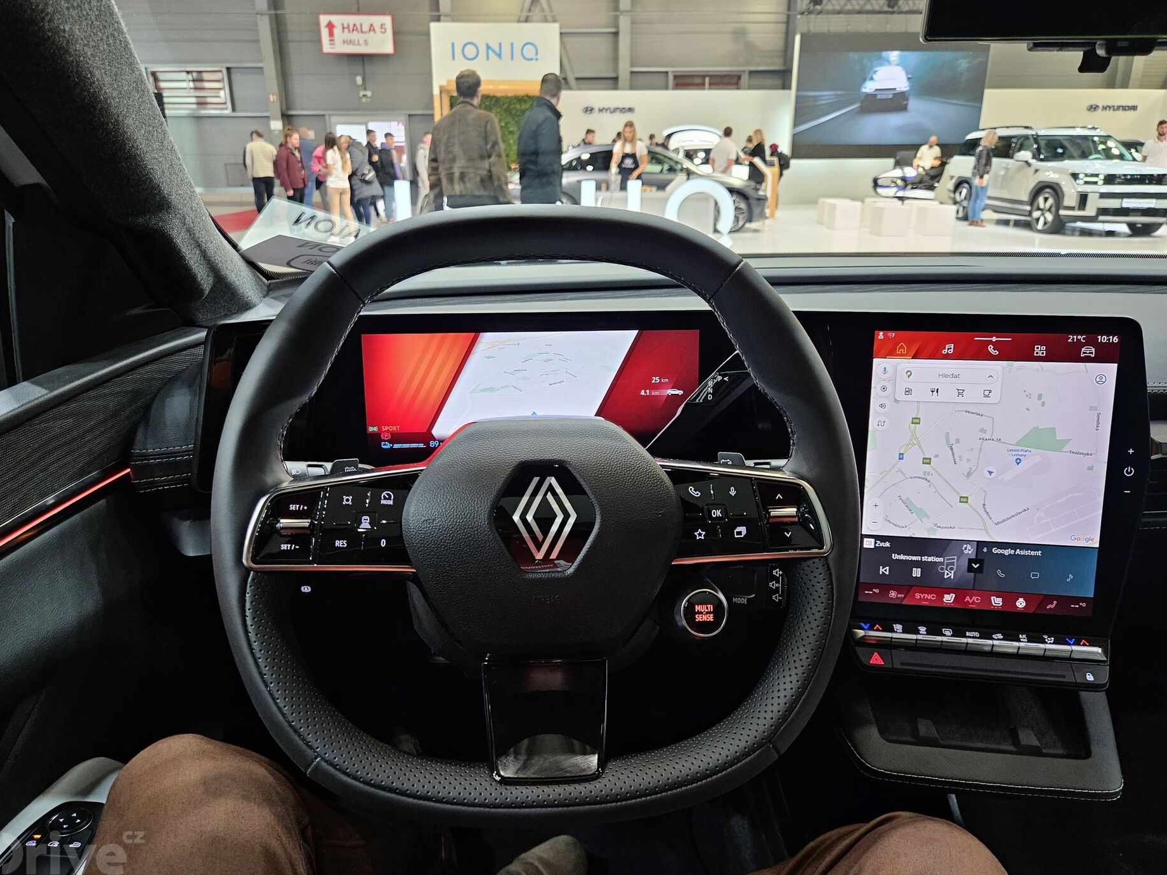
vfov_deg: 56.8
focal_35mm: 24
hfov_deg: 71.6
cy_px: 438
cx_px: 570
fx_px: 809
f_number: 1.8
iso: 320
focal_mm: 5.4
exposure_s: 1/100
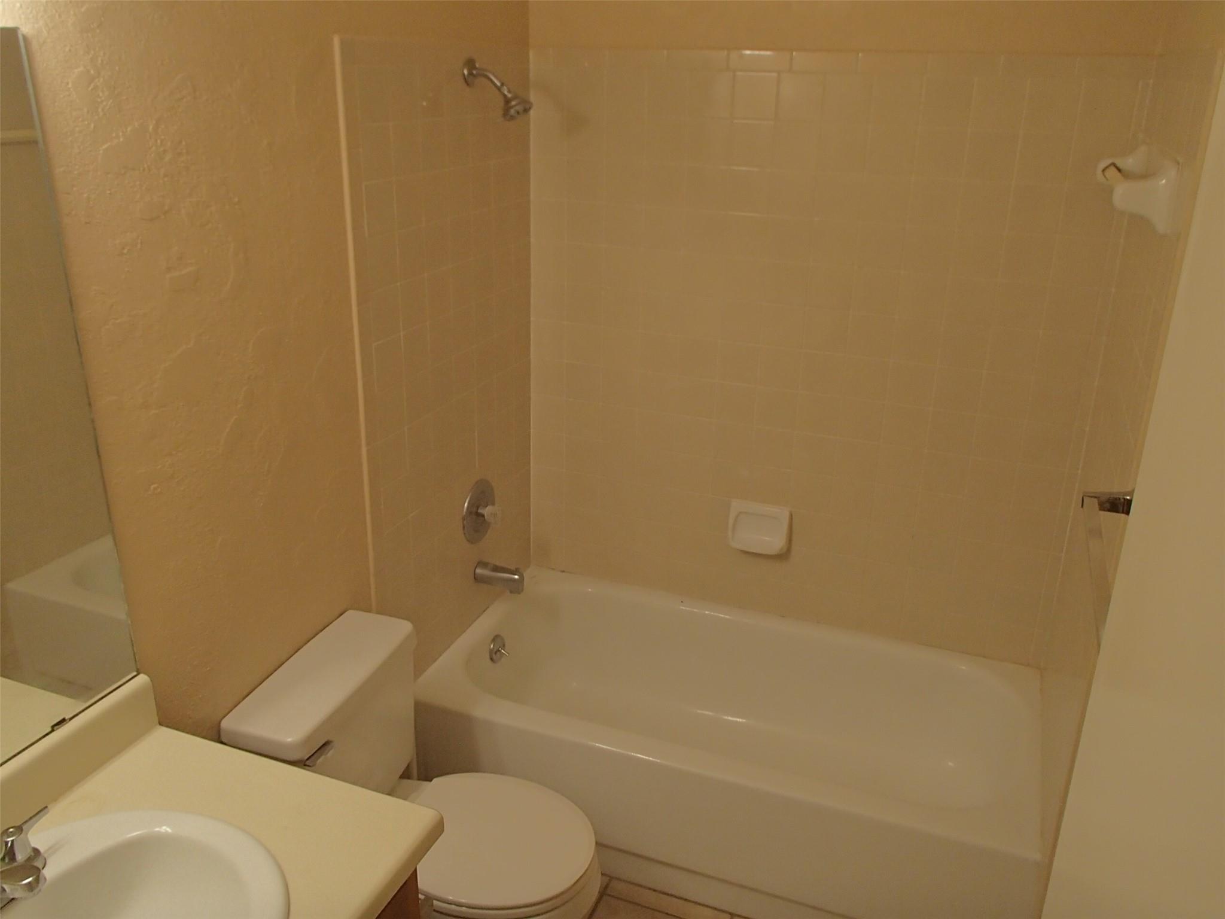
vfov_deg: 49.7
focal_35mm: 28
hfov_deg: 63.4
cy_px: 460
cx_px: 612
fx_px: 991
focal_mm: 5
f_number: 3.9
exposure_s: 1/30
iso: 320
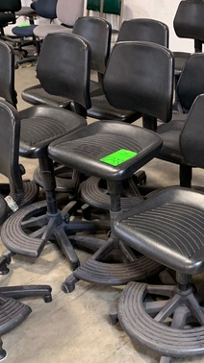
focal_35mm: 48
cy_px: 221
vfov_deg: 42.7
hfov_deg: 24.3
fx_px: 463
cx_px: 172
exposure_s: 1/40
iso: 320
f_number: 1.8
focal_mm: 4.25
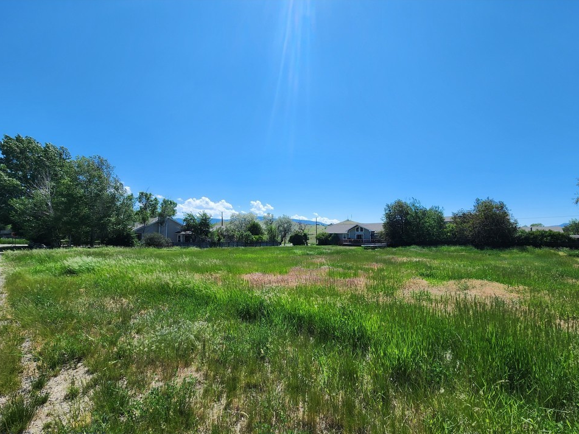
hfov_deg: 102.0
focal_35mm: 14
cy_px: 233
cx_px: 300
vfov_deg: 85.5
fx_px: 234
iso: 50
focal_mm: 2.2
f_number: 2.2
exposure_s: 1/2210
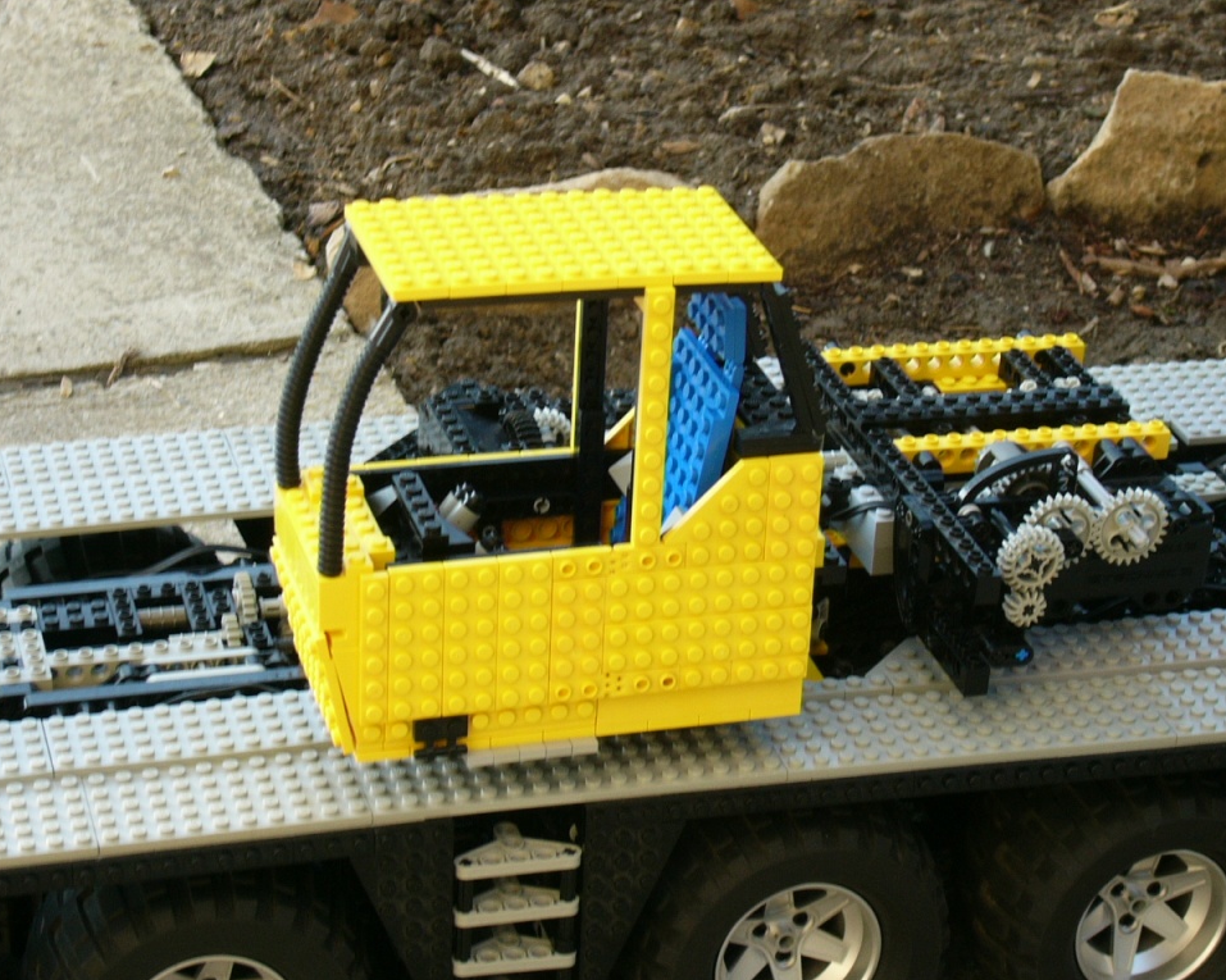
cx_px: 580
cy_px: 491
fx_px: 3373
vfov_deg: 16.5
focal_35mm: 93
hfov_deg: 20.6
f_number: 4.6
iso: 100
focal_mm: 14.7
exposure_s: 1/60
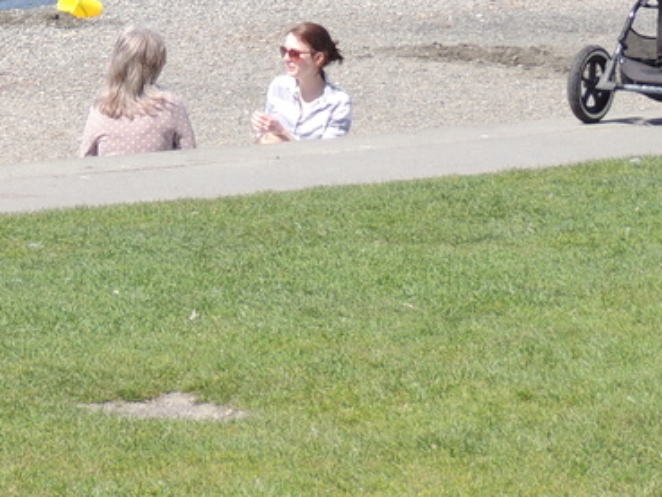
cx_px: 129
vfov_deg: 5.6
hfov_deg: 7.6
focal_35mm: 260
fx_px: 4974
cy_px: -346
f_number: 3.9
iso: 100
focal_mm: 13.3
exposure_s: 1/500
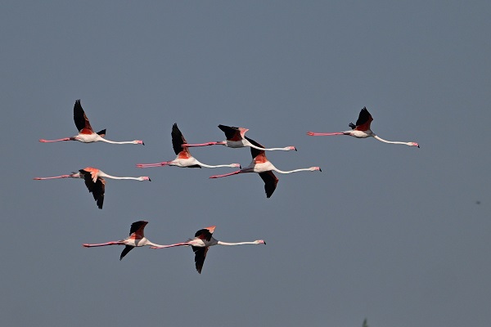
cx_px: 246
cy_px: 164
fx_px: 11456
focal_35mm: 840
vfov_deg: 1.6
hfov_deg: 2.5
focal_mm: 840
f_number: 9
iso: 640
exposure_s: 1/5000
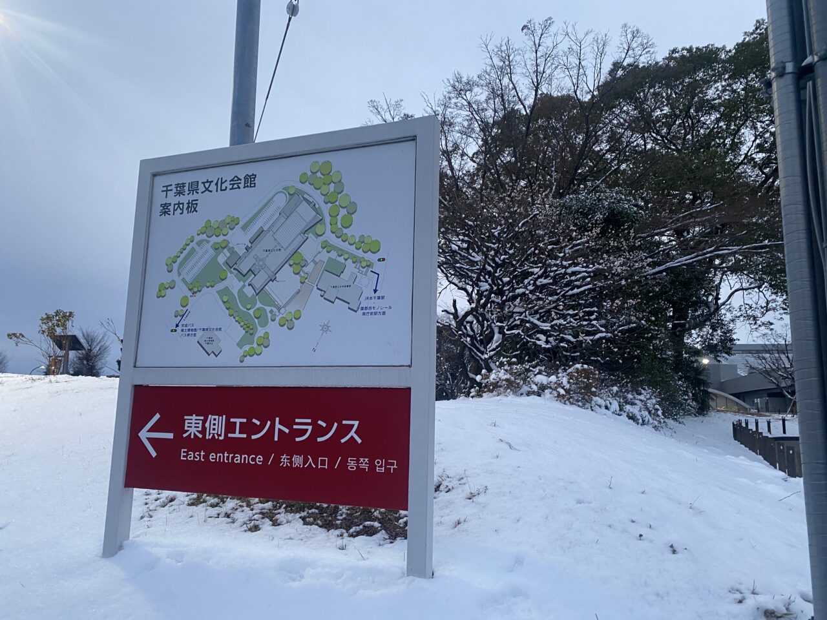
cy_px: 310
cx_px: 414
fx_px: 621
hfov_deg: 67.3
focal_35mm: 26
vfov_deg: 53.1
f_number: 1.8
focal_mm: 4.25
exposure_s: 1/50
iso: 125
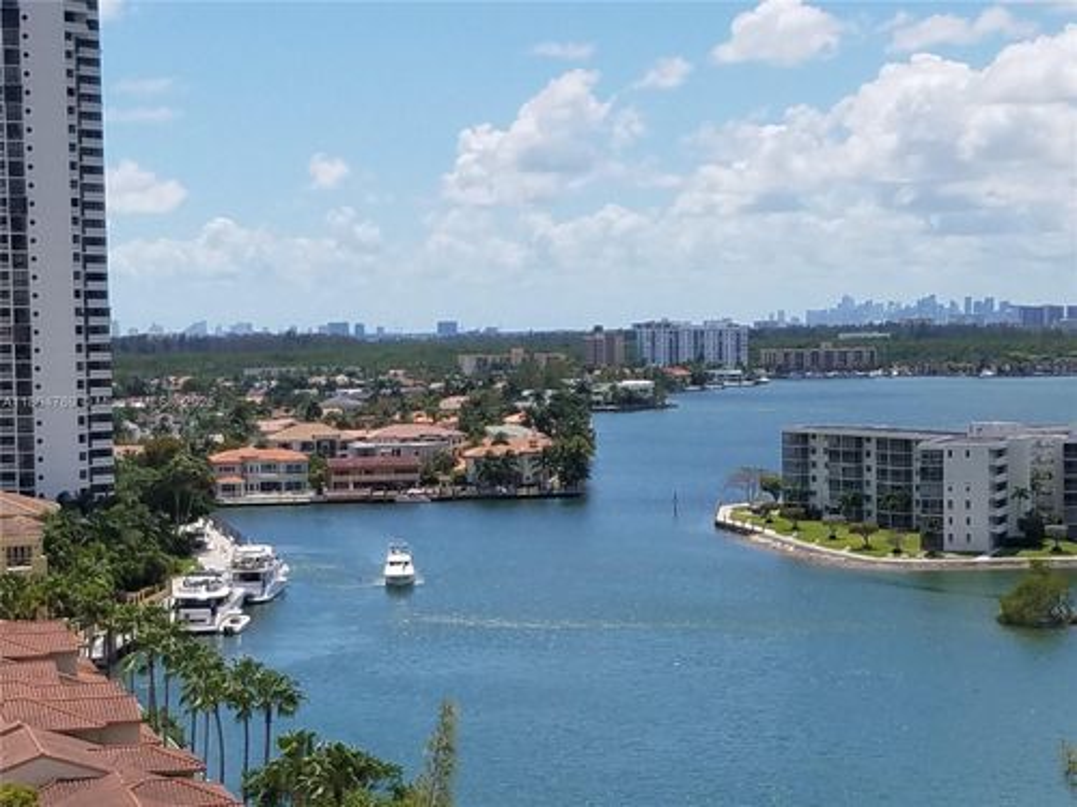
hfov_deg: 67.3
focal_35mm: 26
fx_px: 809
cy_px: 404
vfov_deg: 53.1
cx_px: 538
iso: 50
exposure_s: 1/4640
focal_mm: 4.2
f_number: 1.7
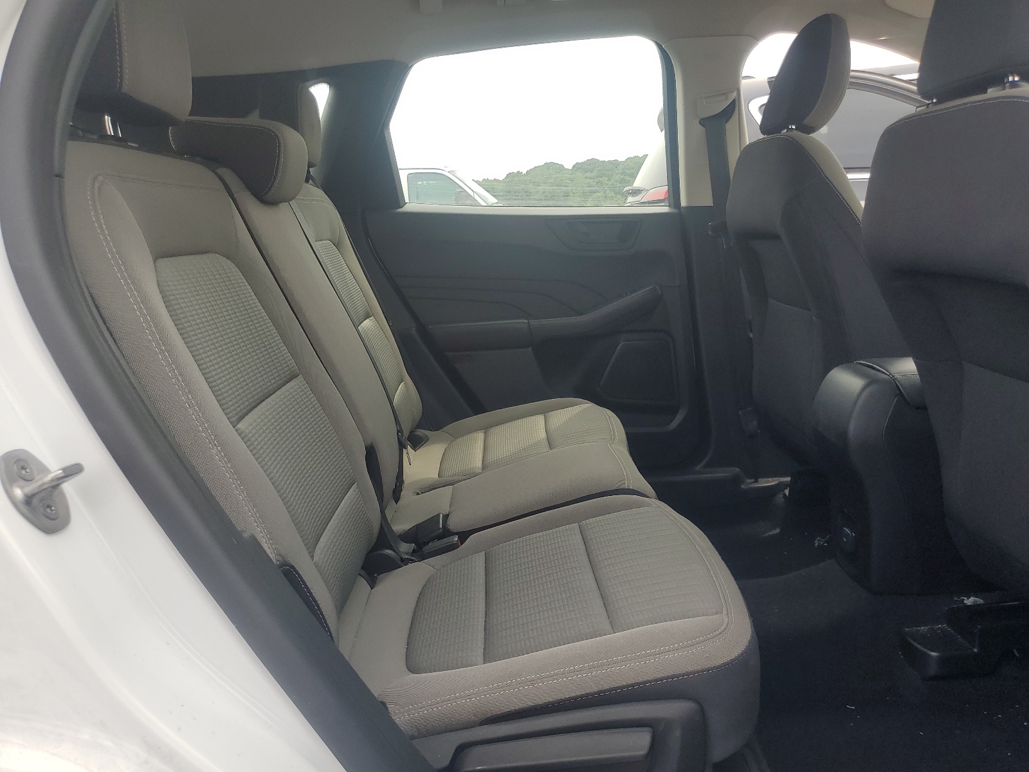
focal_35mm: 26
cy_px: 386
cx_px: 514
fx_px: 773
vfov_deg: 53.1
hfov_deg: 67.3
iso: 50
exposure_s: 1/588
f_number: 1.5
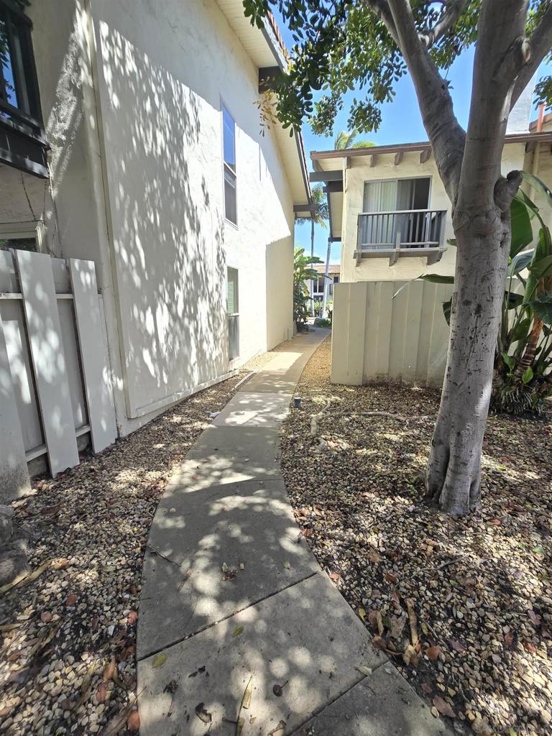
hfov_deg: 89.9
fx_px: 276
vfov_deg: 106.2
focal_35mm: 13
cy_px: 368
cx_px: 276
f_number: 2.2
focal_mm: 2.2
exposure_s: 1/458
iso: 50
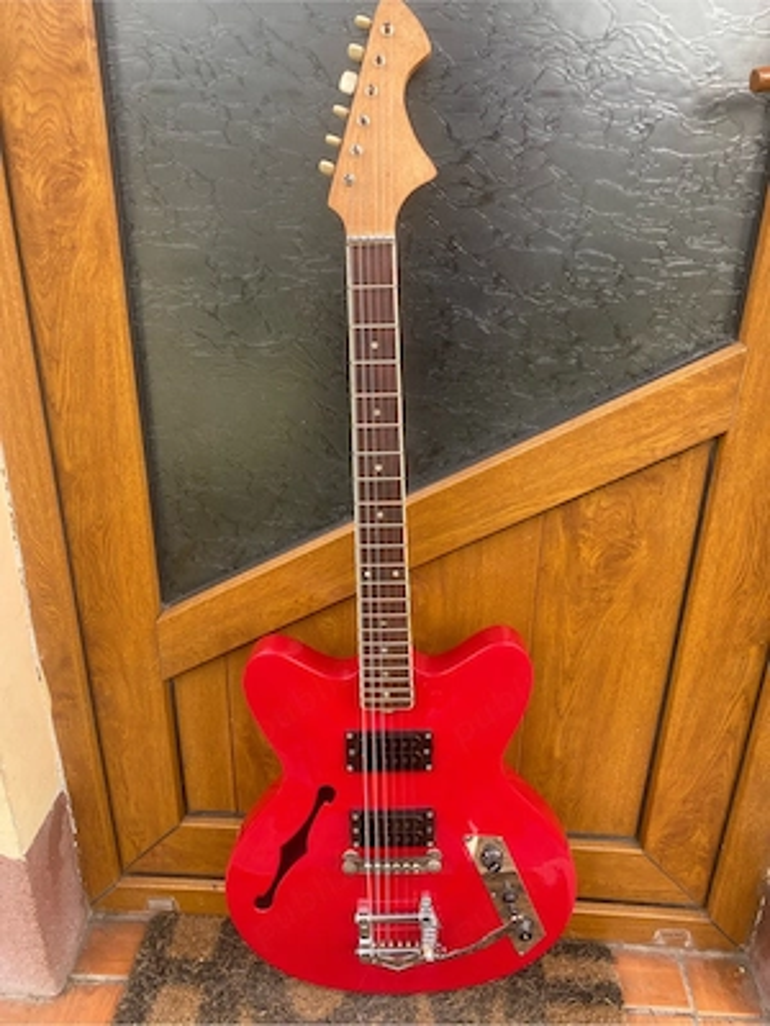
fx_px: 771
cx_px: 385
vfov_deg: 67.3
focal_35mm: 26
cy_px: 513
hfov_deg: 53.1
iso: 64
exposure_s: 1/122
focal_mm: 4.25
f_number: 1.8
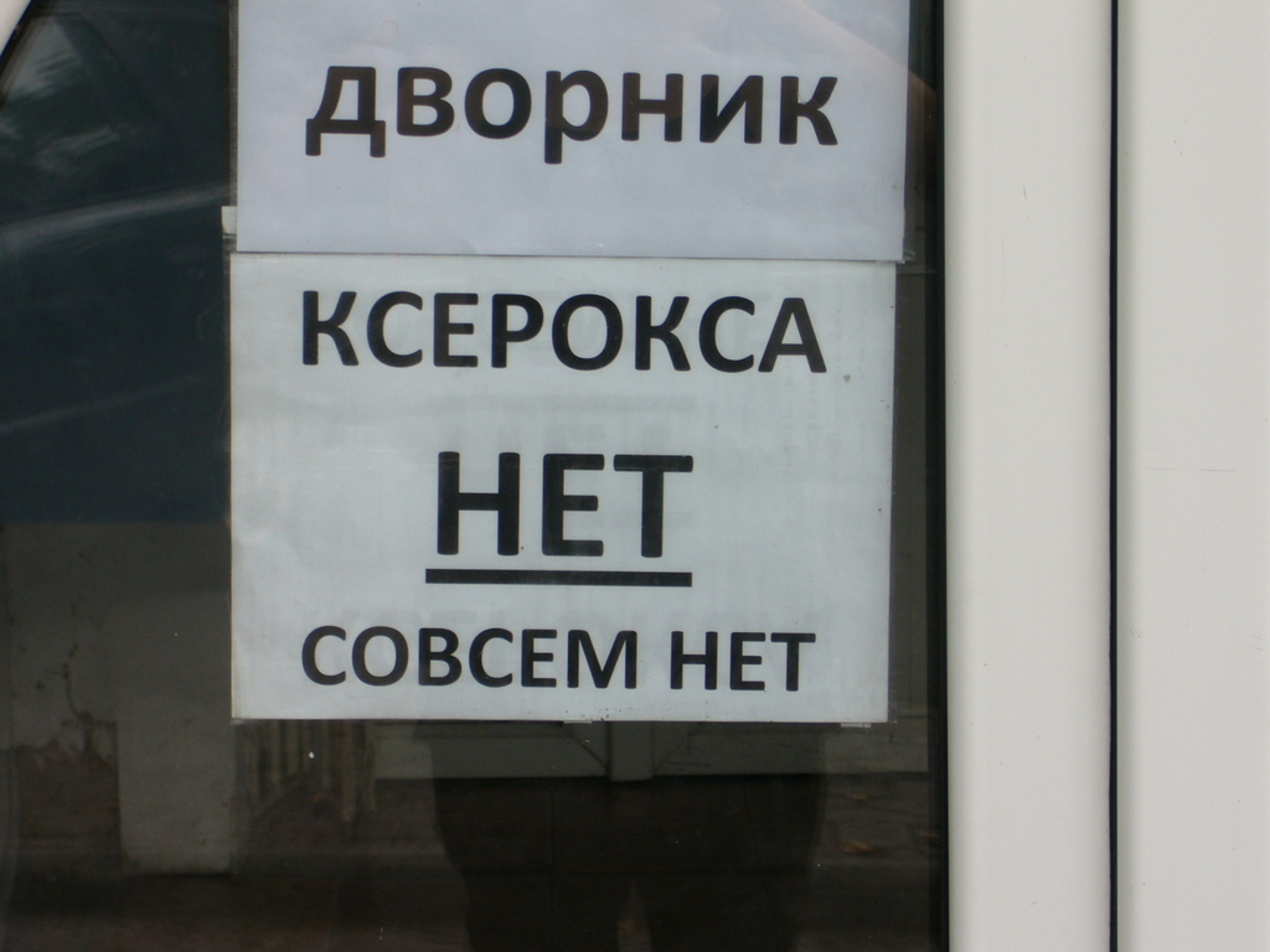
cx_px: 635
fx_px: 3779
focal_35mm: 103
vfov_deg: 14.4
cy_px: 476
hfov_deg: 19.1
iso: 80
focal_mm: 17
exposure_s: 1/80
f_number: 4.9
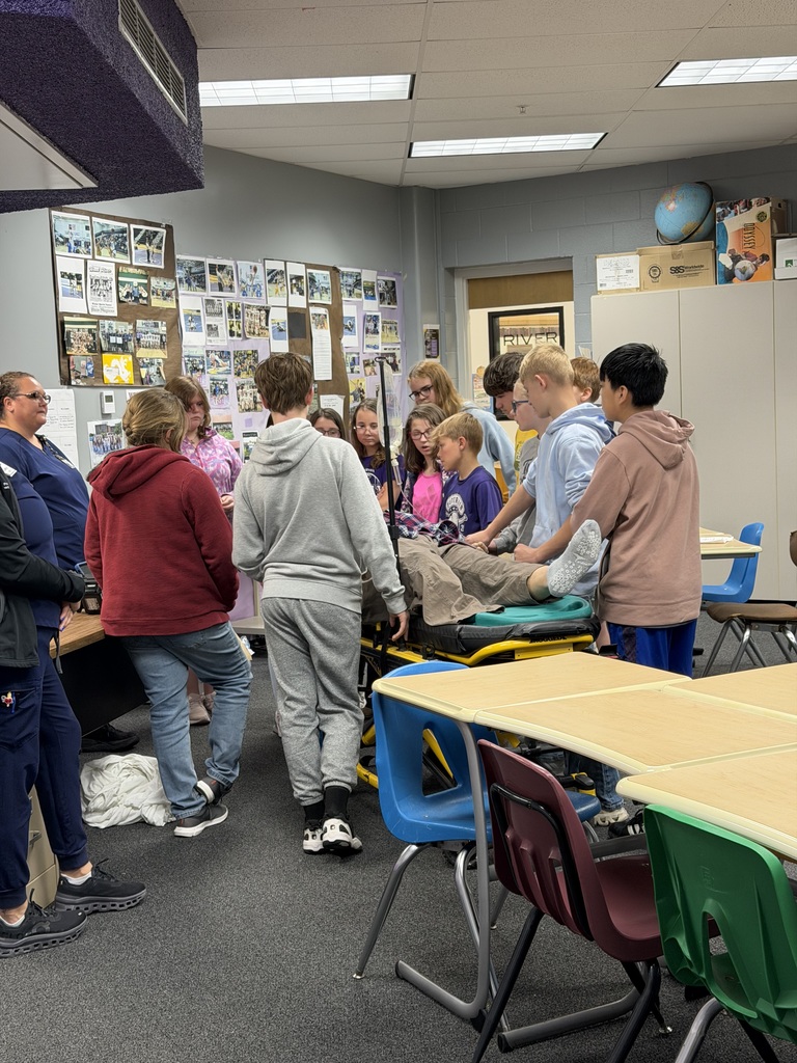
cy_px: 532
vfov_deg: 39.7
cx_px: 398
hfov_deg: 30.3
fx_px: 1474
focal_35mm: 48
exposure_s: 1/60
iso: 160
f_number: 1.78
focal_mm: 6.76
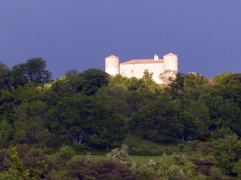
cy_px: 90
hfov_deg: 4.7
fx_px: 2952
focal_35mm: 424
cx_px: 120
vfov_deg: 3.5
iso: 250
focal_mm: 69.3
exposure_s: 1/400
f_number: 4
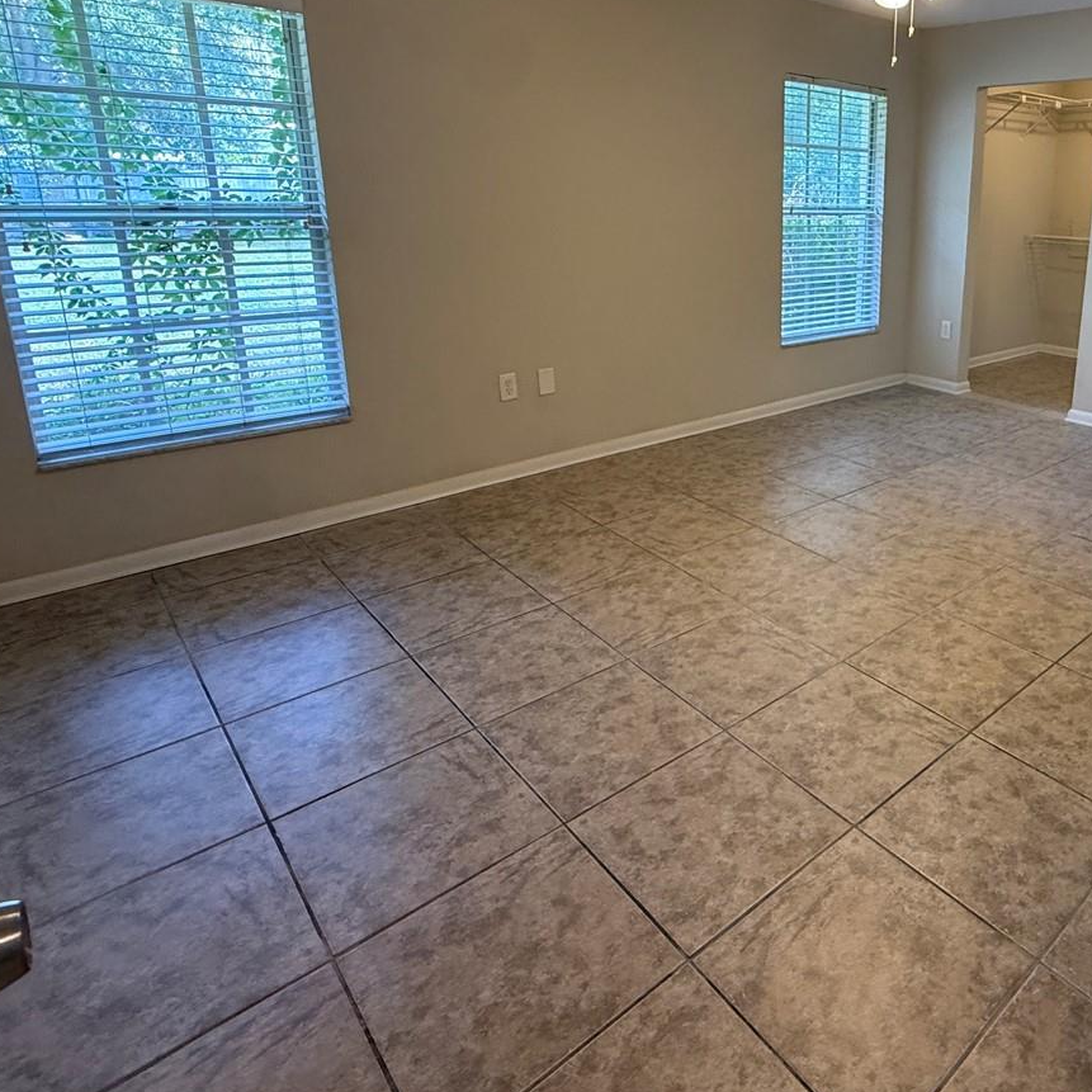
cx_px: 835
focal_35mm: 23
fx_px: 821
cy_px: 387
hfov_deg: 62.9
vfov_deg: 65.9
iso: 200
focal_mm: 2.22
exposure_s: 1/60
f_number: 2.2
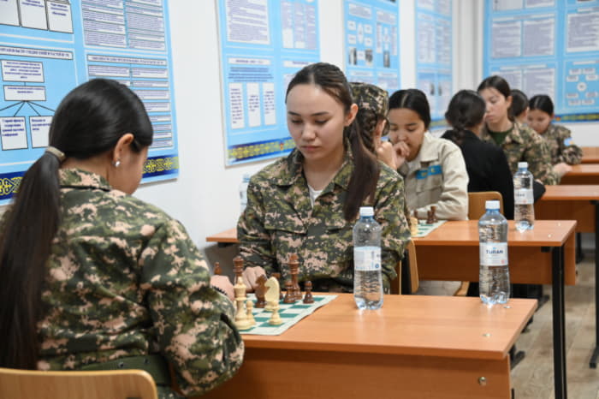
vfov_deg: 21.9
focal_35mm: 62
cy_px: 200
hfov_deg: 32.4
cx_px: 300
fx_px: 1031
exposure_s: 1/160
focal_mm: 62
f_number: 4.8
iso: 3200
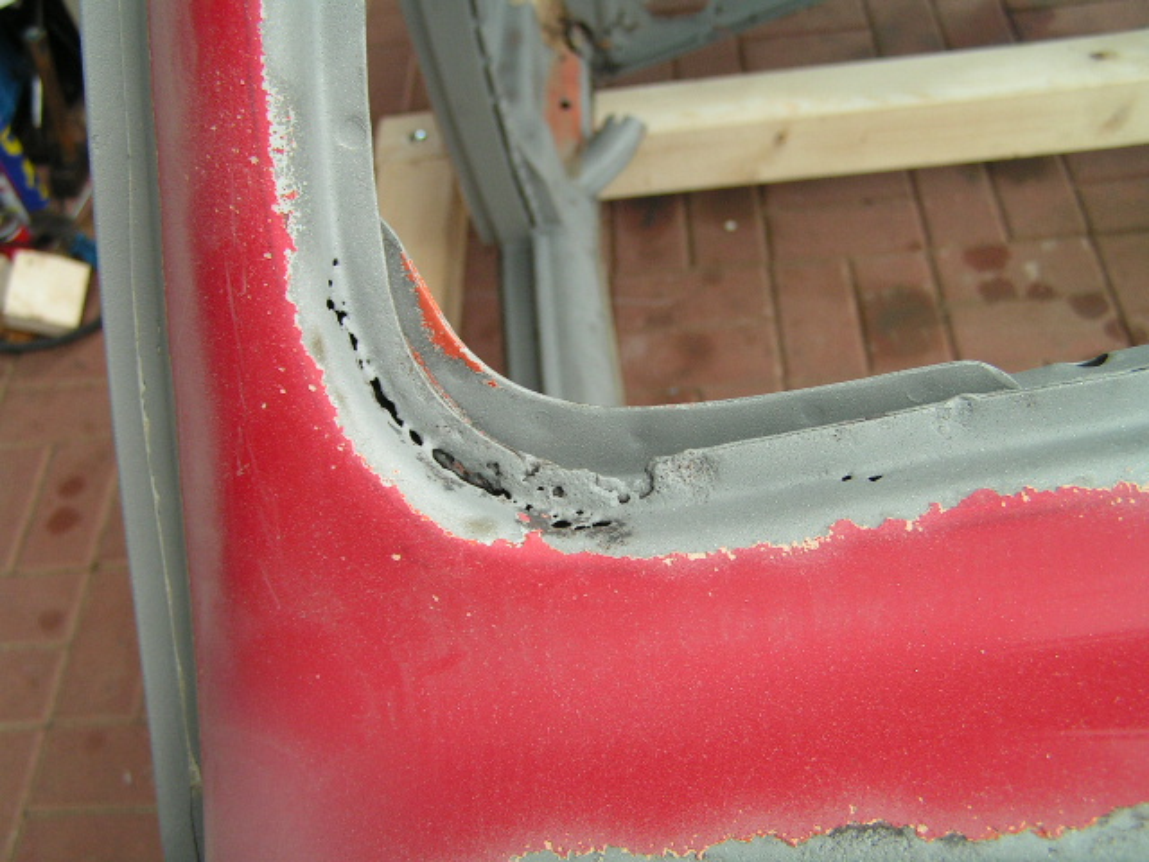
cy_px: 431
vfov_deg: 37.7
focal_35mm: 38
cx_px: 574
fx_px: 1261
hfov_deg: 49.0
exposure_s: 1/40
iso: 80
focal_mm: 6.3
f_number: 2.8
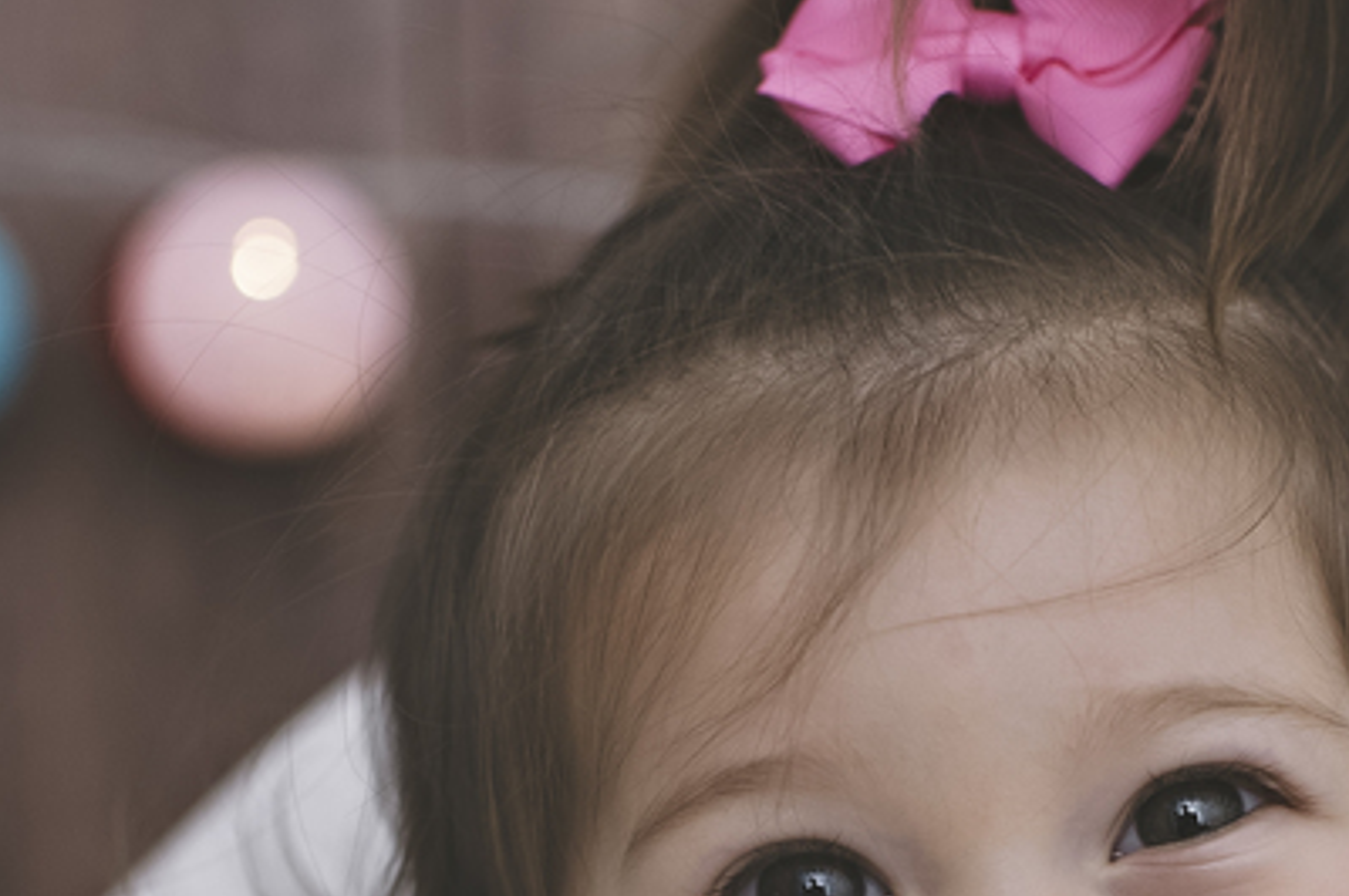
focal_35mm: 105
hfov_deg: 19.4
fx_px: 3931
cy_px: 1068
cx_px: 907
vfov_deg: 12.7
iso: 200
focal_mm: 35
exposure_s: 1/250
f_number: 2.5
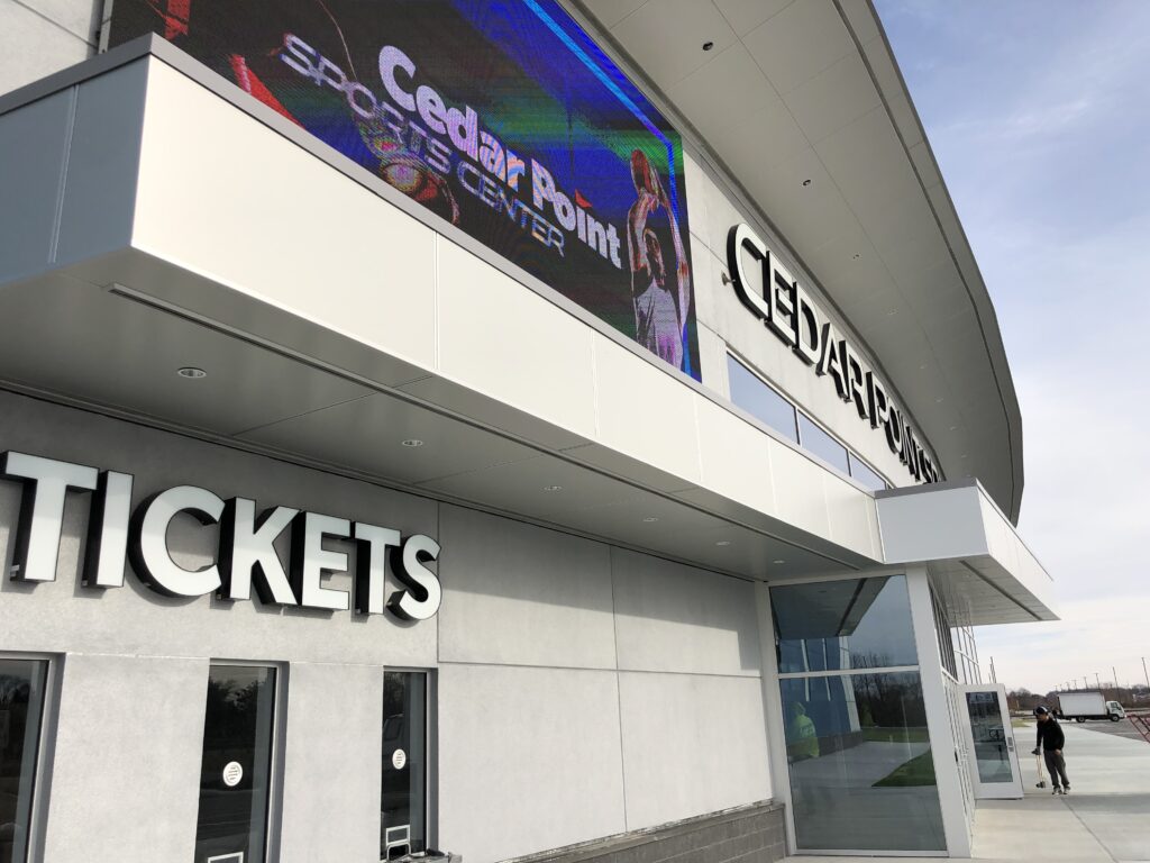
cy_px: 432
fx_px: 930
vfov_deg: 49.7
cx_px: 575
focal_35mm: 28
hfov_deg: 63.4
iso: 20
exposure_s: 1/2000
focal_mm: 4
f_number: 1.8
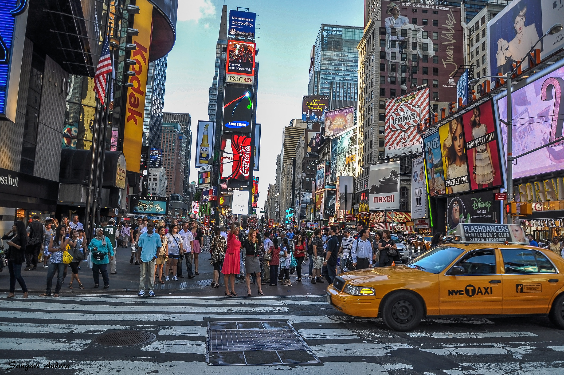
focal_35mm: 27
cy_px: 188
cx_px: 282
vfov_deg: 47.8
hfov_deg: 67.4
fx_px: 422
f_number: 4
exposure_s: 1/200
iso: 200
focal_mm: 18
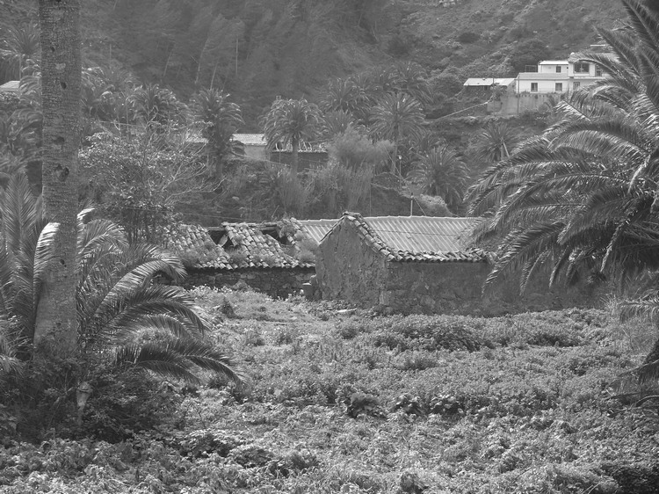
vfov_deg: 14.0
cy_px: 247
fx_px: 2017
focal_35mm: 106
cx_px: 330
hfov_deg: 18.6
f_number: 3.6
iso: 100
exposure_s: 1/100
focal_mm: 22.5
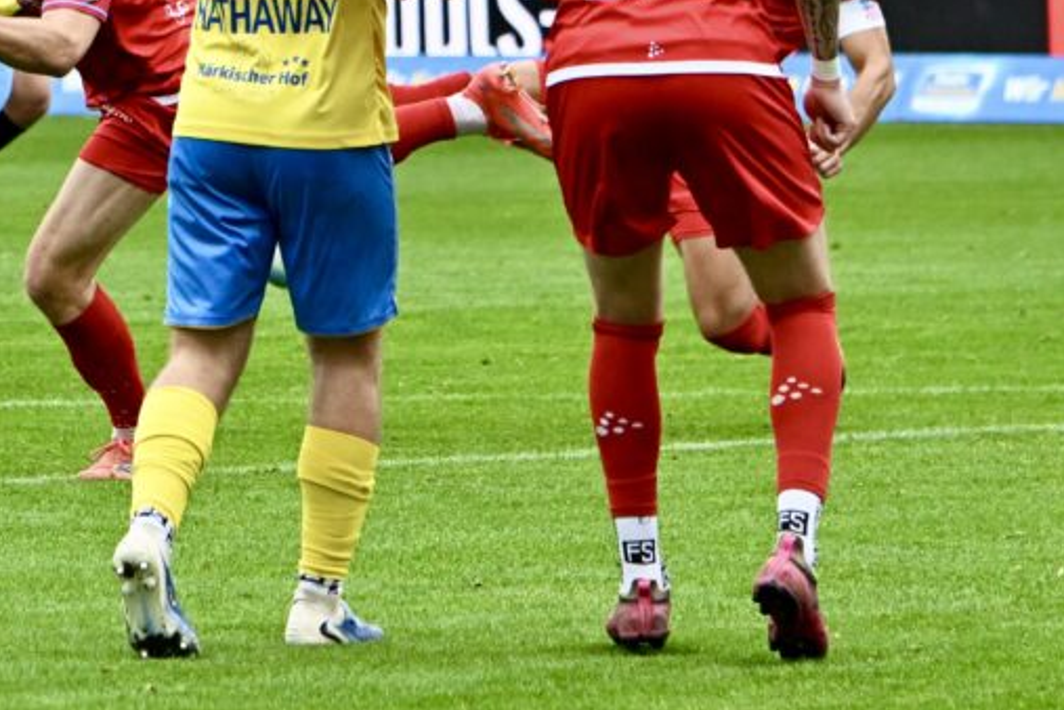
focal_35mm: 333
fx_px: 9841
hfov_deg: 6.2
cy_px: 35
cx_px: 80
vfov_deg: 4.1
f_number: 5
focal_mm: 165
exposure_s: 1/1600
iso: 3200
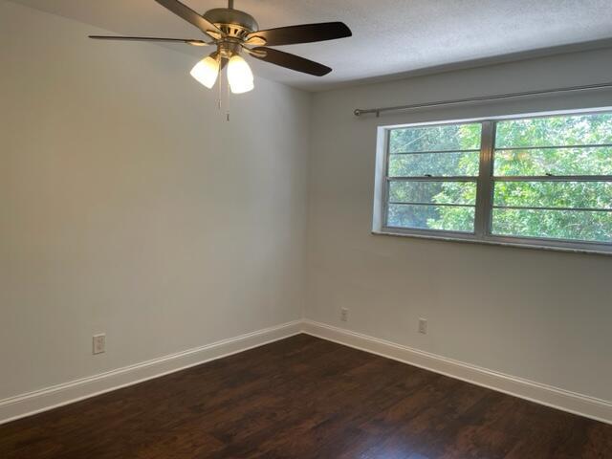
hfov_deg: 67.3
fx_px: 460
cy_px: 230
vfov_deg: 53.1
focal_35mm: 26
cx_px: 306
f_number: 1.6
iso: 50
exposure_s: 1/120
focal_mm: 4.2
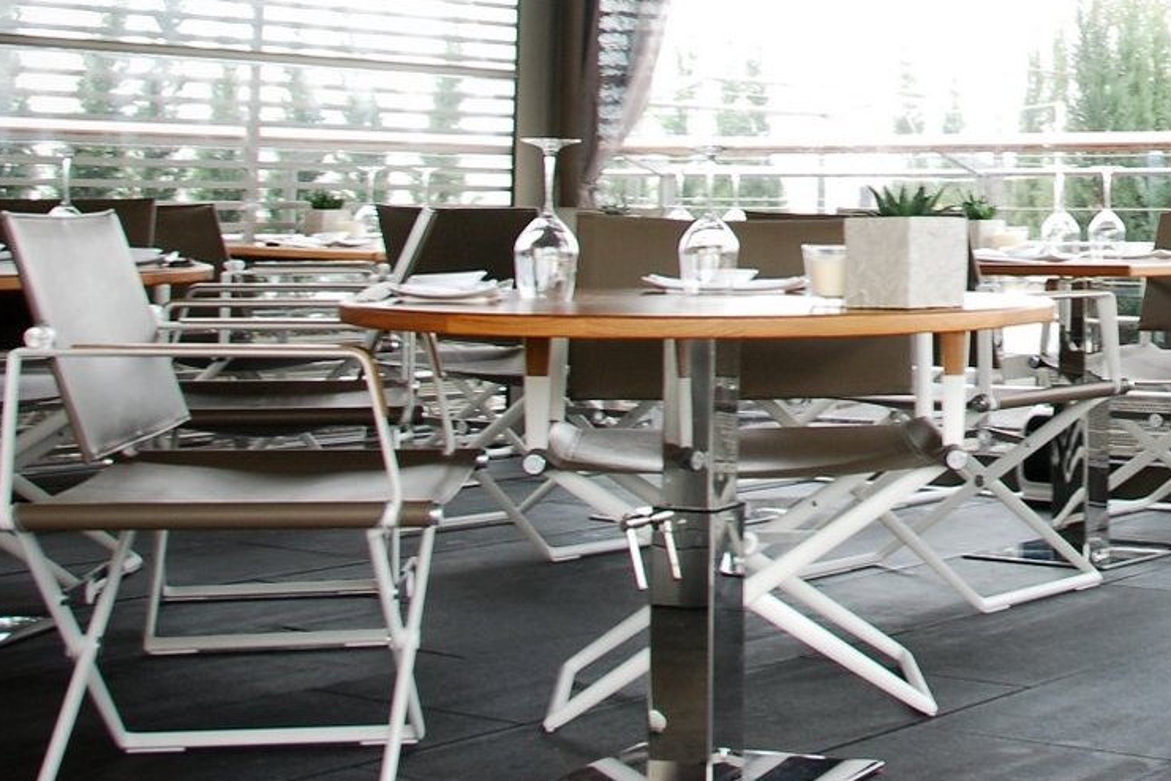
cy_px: -206
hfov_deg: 26.3
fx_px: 2277
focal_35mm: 70
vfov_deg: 18.3
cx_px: 1331
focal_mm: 18
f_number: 5
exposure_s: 1/30
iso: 200
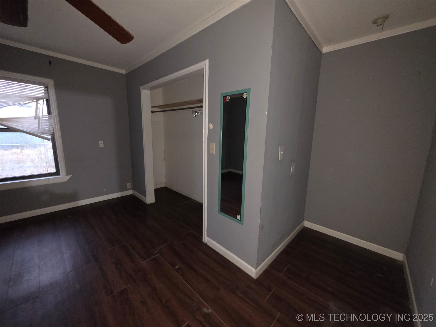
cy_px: 164
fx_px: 164
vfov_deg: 89.9
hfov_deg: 106.2
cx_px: 218
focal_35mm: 13
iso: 400
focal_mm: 2.2
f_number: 1.9
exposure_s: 1/29.8
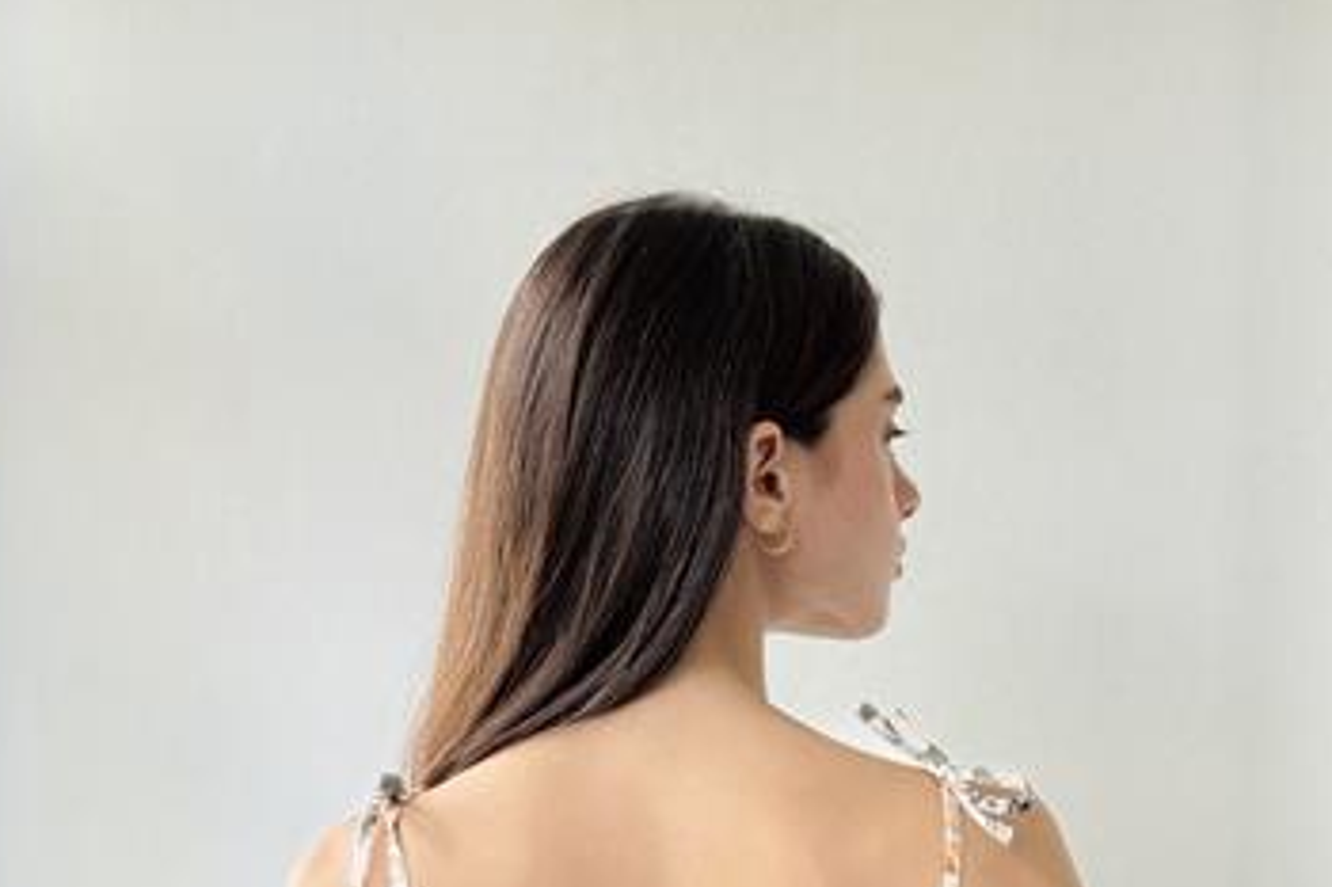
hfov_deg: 26.7
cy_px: 866
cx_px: 708
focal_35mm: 76
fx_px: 2811
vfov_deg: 17.5
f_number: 1.78
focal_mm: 6.76
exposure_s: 1/190
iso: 64
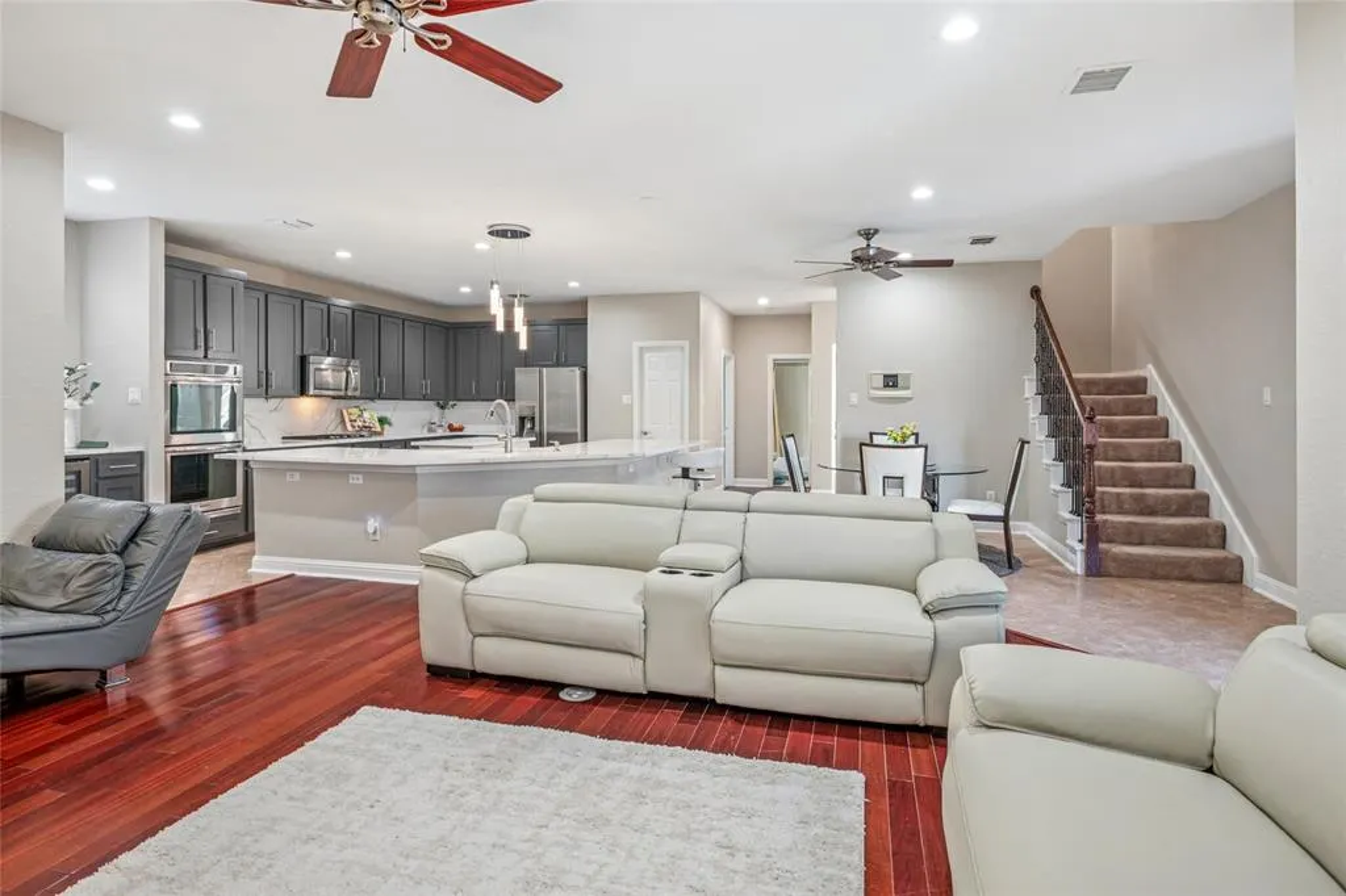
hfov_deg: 90.0
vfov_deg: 67.3
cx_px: 673
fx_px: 673
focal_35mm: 18
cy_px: 448
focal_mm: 18
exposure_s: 1/2.5
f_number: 8
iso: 250
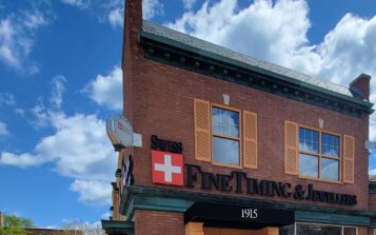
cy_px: 293
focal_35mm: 27
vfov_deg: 34.8
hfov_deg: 65.9
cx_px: 262
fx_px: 277
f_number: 2.2
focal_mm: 2.2
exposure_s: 1/1899
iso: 50
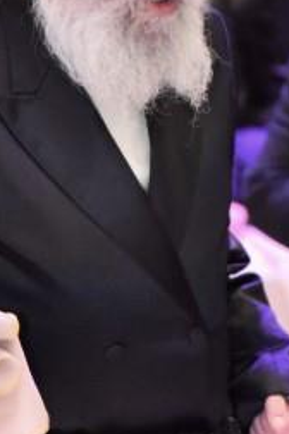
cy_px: 417
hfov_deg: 4.8
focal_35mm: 285
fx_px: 3432
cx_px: 85
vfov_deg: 7.2
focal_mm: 70
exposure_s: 1/160
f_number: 2.8
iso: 4000
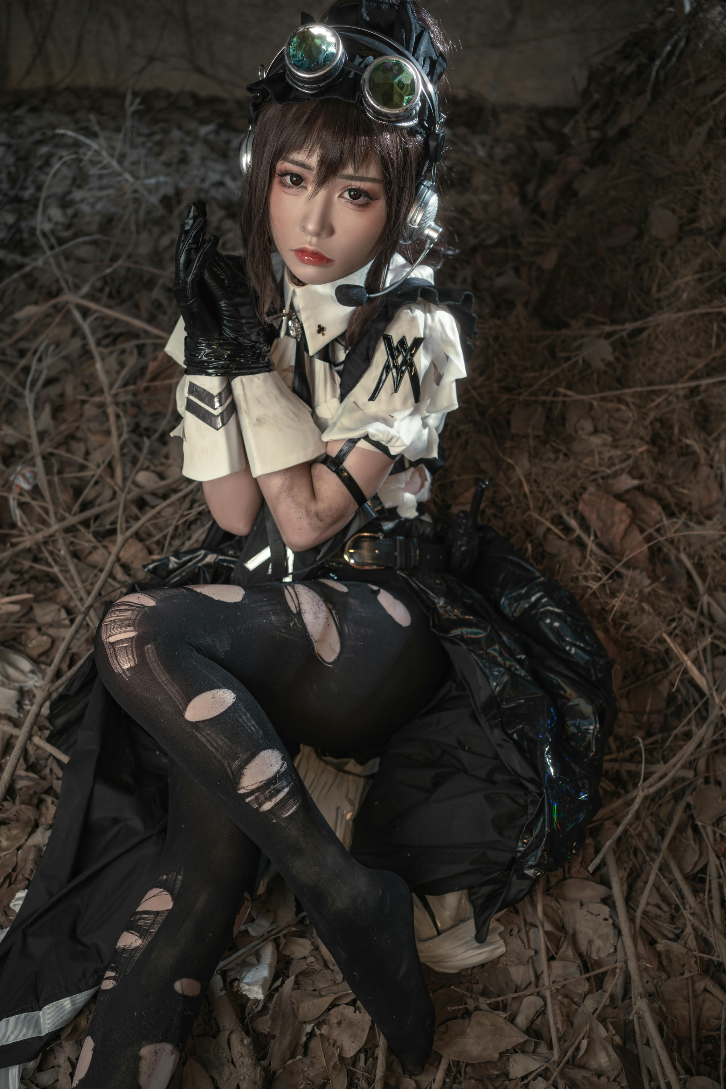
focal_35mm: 35
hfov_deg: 37.9
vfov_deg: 54.4
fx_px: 1059
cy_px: 544
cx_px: 363
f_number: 3.2
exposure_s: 1/30
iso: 200
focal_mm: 35
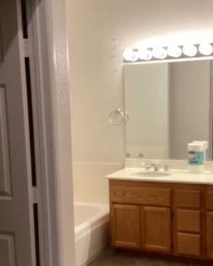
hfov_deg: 29.6
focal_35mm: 51
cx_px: 123
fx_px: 402
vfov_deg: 36.5
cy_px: 157
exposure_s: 1/60
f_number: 2.4
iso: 64
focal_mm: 3.3
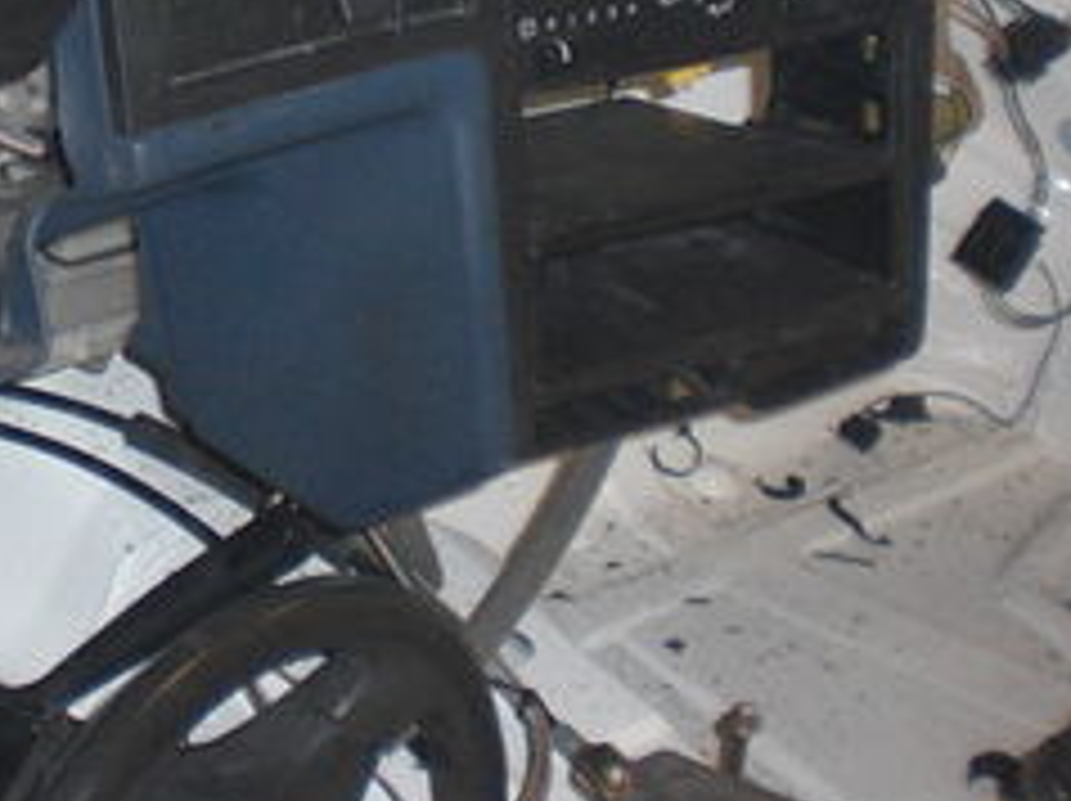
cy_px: -72
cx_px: 104
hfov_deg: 19.9
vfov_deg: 14.9
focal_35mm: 97
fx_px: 2998
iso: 200
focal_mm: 6.3
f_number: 3.1
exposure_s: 1/60
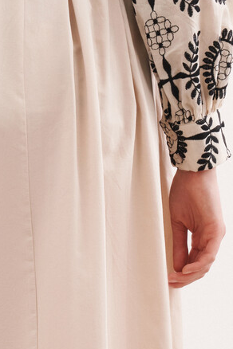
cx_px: -29
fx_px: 2514
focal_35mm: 259
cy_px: 345
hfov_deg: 5.3
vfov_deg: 7.9
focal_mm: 63
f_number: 11
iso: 400
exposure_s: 1/160
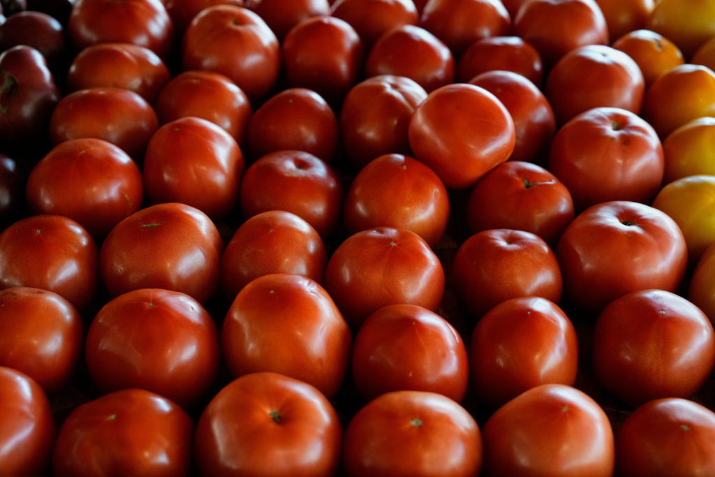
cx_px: 358
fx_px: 993
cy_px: 238
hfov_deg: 39.6
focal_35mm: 50
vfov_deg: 27.0
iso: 1250
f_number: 4
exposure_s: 1/320
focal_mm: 50
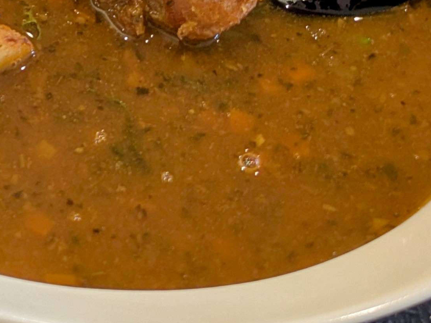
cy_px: -173
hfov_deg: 17.1
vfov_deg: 13.3
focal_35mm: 105
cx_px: -199
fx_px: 1308
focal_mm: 5.43
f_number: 1.89
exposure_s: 1/30
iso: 75
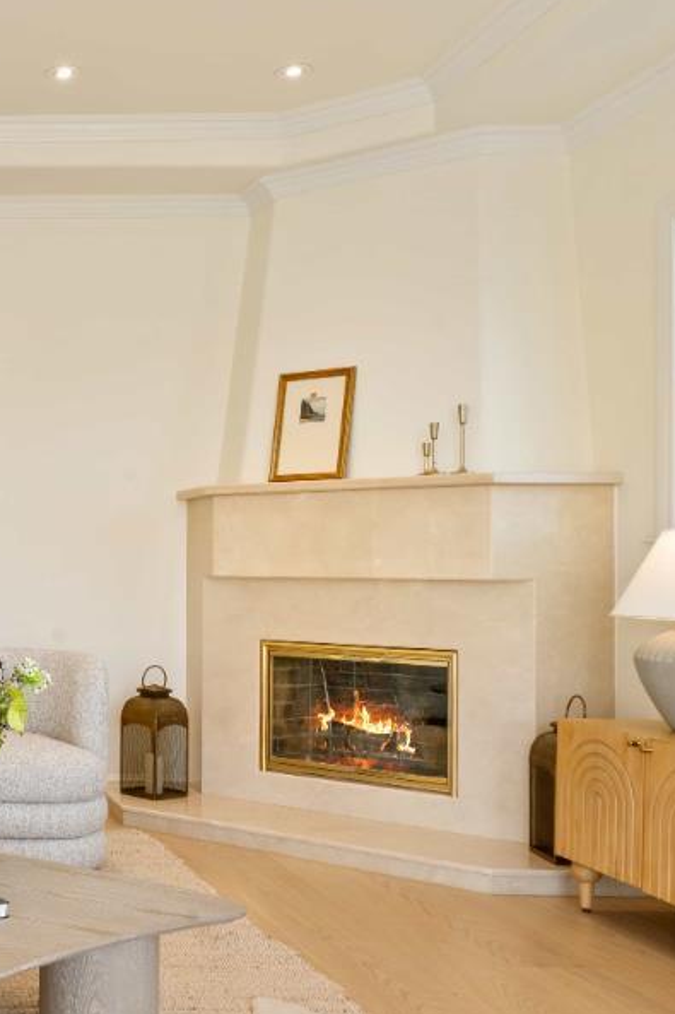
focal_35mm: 43
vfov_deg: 45.4
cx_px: -140
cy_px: 539
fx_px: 1210
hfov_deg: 27.4
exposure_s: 1/6
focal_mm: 17
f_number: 16
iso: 250
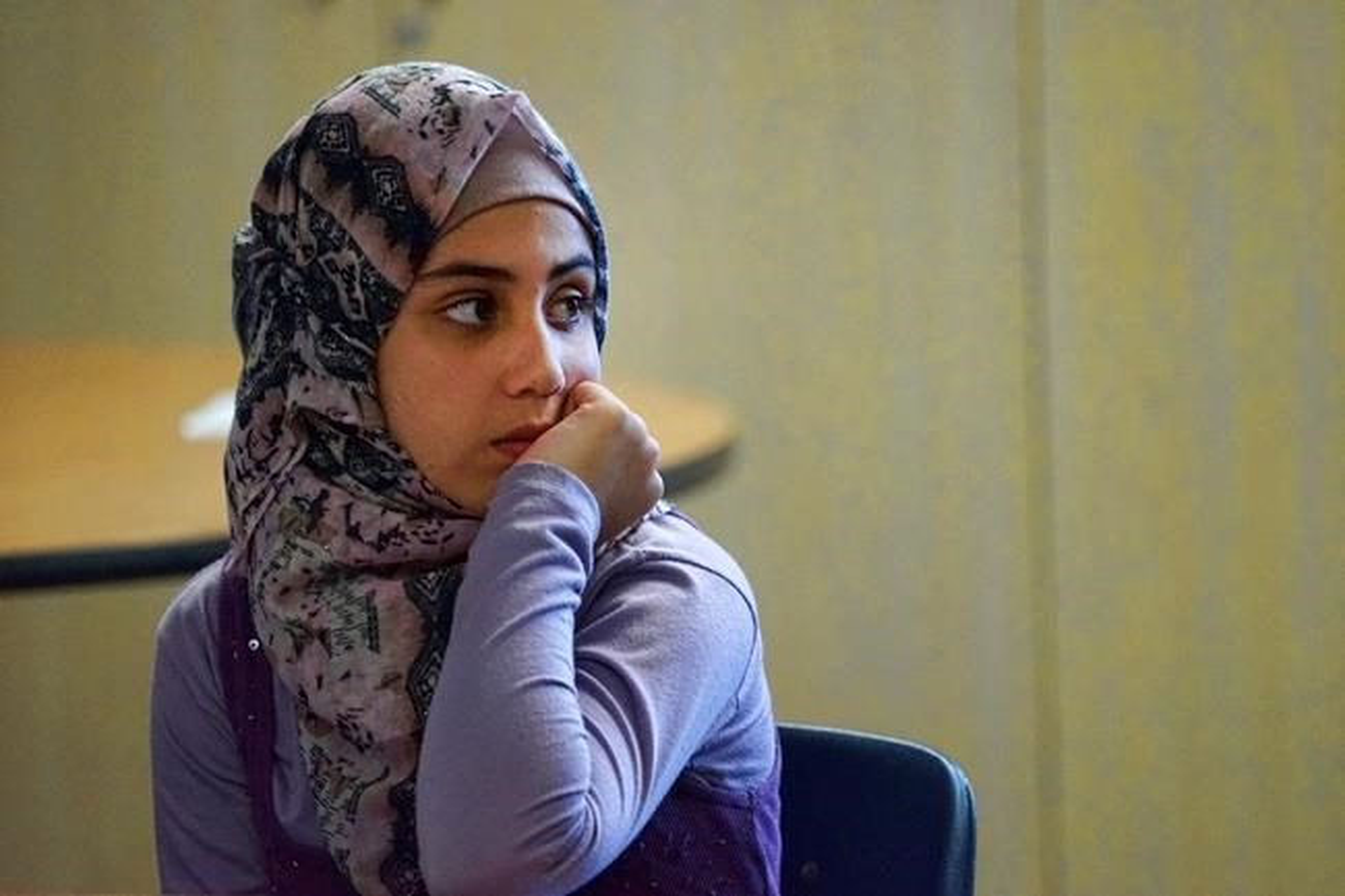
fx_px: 10495
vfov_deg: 4.9
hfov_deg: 7.3
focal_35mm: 281
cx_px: 672
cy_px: 448
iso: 6400
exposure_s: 1/200
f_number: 5.6
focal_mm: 281
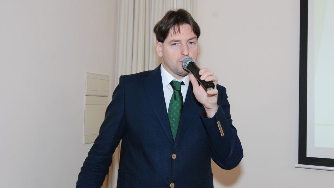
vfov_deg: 31.2
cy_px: 99
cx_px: 167
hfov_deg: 52.8
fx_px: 337
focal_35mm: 38
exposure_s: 1/60
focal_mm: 24
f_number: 7.1
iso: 800
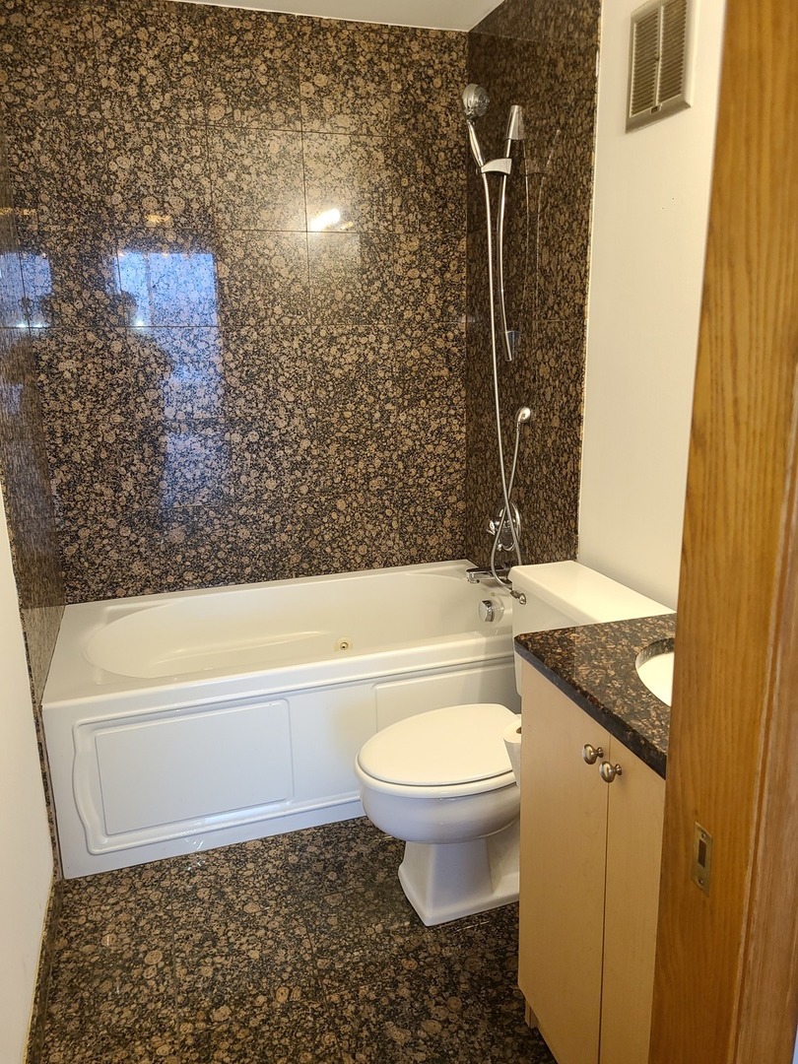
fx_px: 799
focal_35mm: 26
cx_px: 399
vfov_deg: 67.3
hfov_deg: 53.1
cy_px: 532
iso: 80
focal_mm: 5.4
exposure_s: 1/40
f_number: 1.8
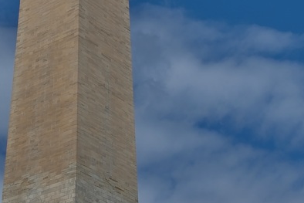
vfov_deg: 13.2
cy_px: 79
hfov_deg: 19.6
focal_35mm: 104
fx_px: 878
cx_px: 96
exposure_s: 1/500
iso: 100
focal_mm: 32
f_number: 11
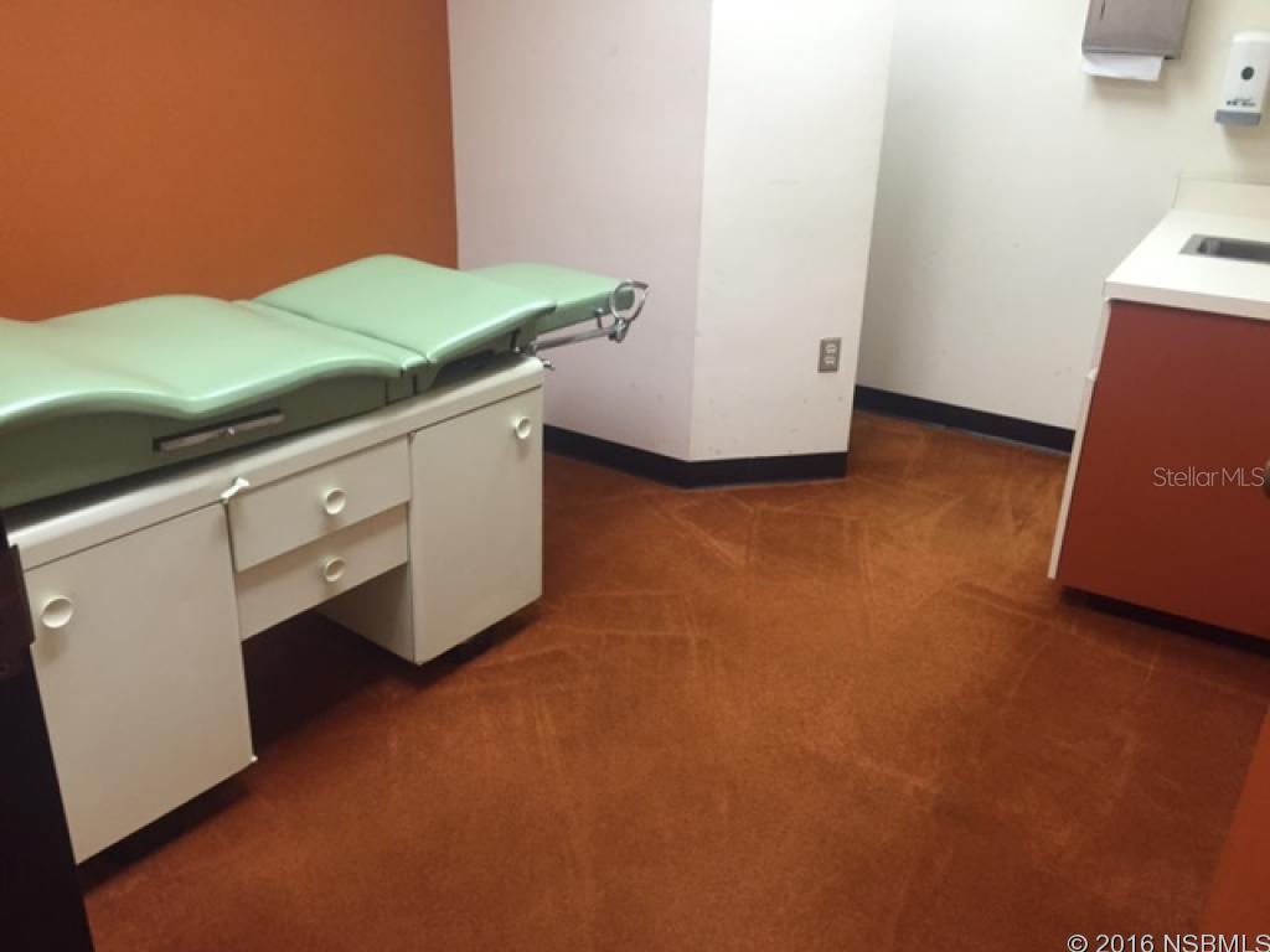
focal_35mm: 29
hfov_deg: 61.7
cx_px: 635
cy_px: 476
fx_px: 1064
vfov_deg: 48.2
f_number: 2.2
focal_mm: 4.15
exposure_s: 1/30
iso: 125
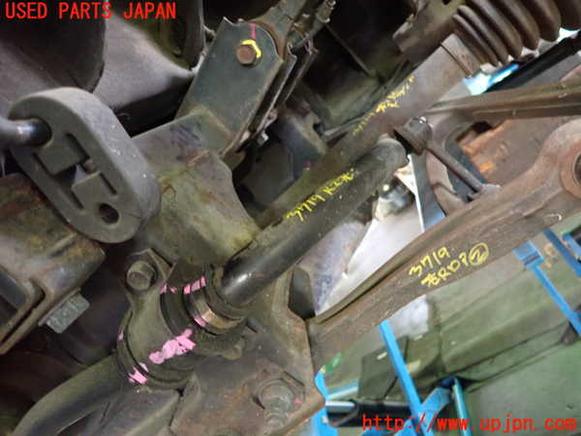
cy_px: 218
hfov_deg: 69.4
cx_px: 290
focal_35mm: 25
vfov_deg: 54.9
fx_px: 420
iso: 800
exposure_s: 1/30
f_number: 2
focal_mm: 4.5
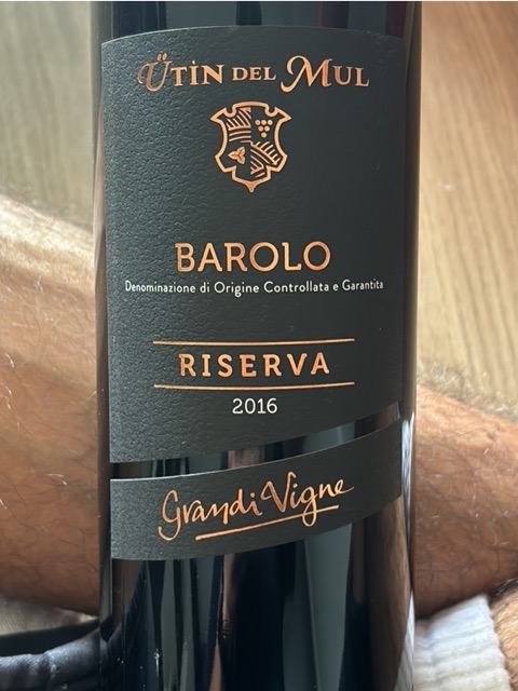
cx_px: 259
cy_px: 346
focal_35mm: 27
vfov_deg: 65.3
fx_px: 539
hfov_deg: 51.4
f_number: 1.6
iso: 160
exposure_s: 1/40
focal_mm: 5.96
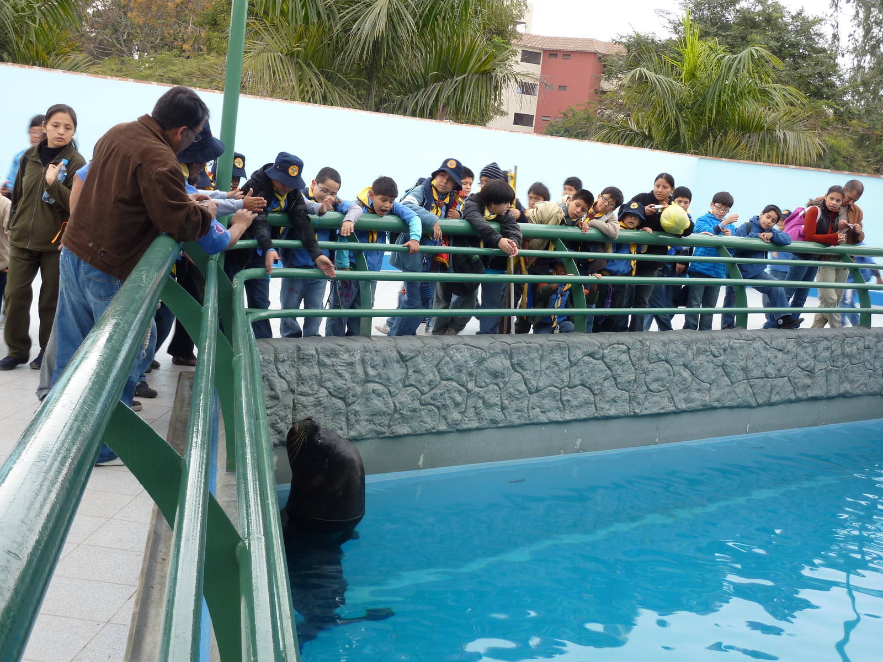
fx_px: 1224
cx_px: 442
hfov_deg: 39.7
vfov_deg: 30.3
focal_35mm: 48
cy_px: 331
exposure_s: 1/50
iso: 80
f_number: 3.8
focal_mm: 7.9
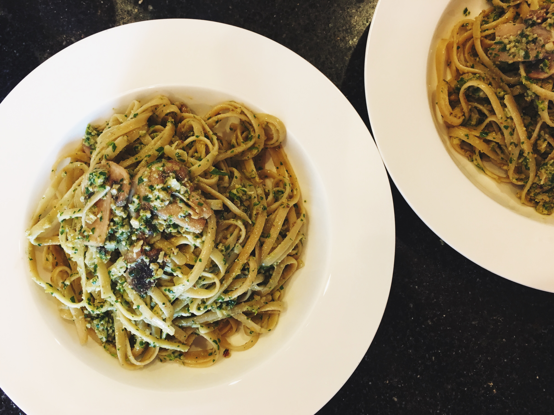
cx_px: 277
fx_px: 464
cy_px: 208
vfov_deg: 48.2
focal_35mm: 29
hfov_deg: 61.7
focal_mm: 4.15
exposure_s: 1/33
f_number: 2.2
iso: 125
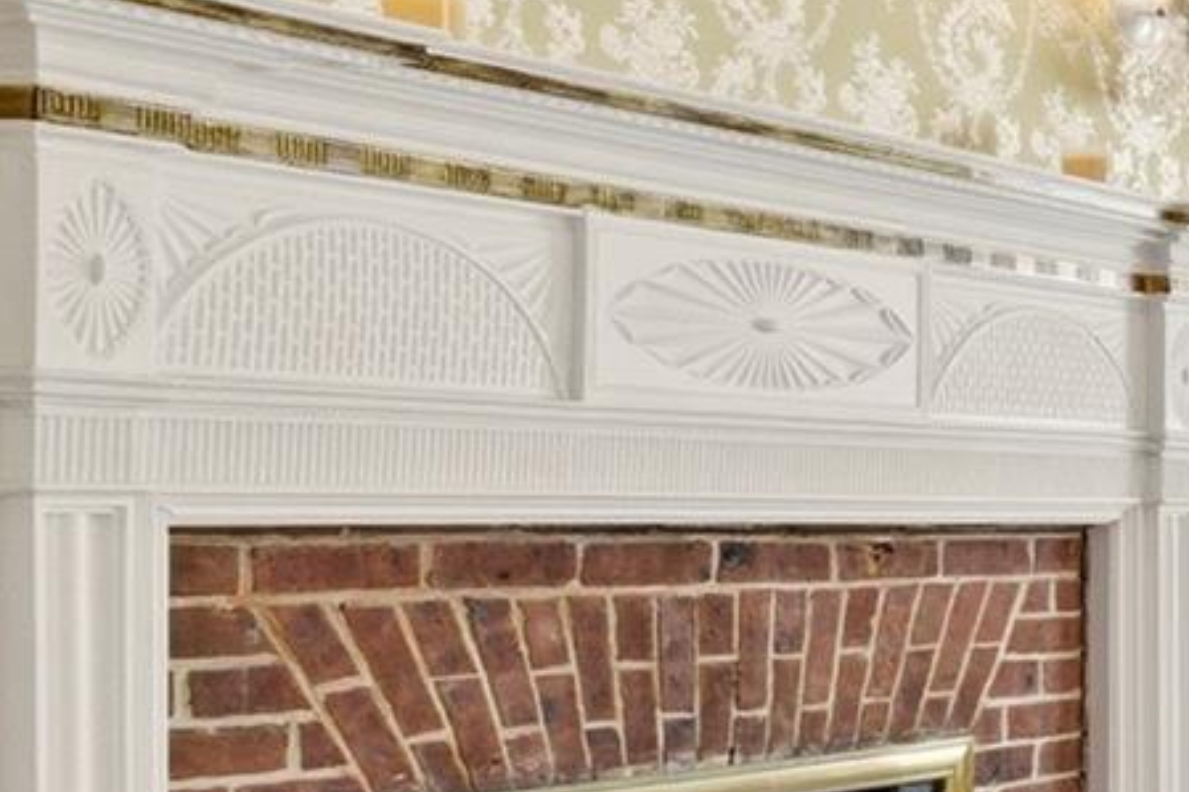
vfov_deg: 18.6
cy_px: 478
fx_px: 2410
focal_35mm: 73
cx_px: 2690
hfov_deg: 16.2
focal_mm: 16
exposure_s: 1/60
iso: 250
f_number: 9
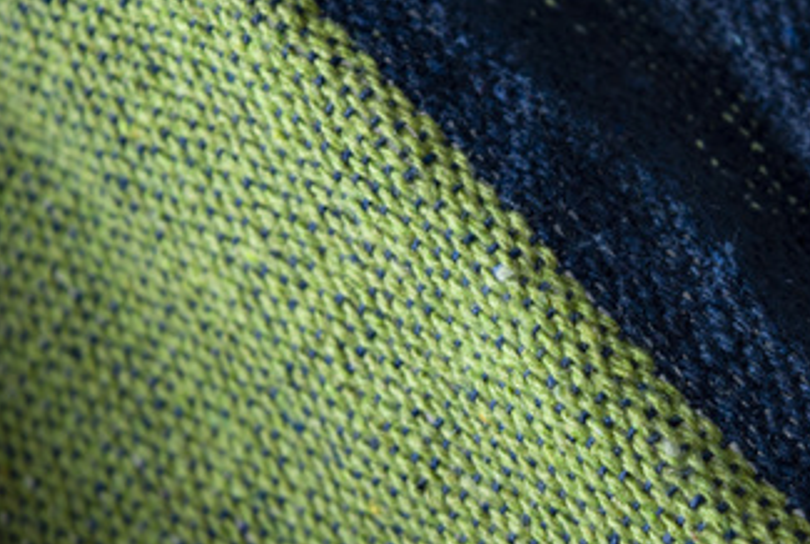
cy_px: 376
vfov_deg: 11.3
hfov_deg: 16.7
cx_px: 586
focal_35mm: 122
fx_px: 2744
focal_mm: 55
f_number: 7.1
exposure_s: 1/160
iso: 100
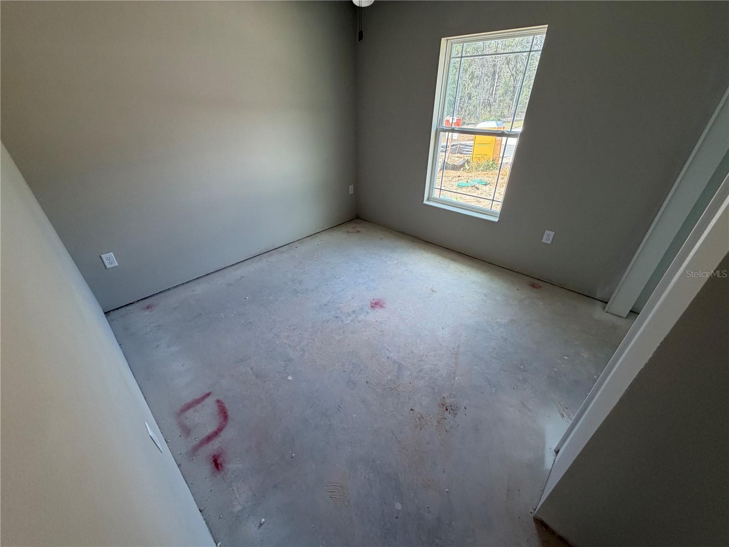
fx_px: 295
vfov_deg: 85.7
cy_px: 274
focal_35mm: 14
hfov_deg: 102.1
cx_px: 364
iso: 160
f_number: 2.2
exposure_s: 1/121
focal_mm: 2.22
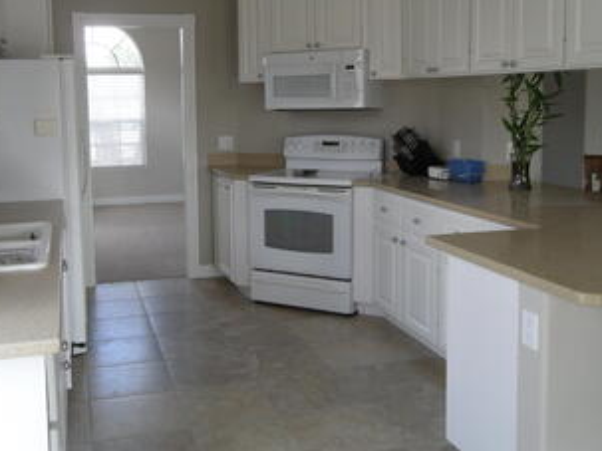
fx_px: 643
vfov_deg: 38.4
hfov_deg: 50.0
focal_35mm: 37
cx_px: 256
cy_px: 165
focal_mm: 5
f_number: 3.4
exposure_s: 1/45
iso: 120
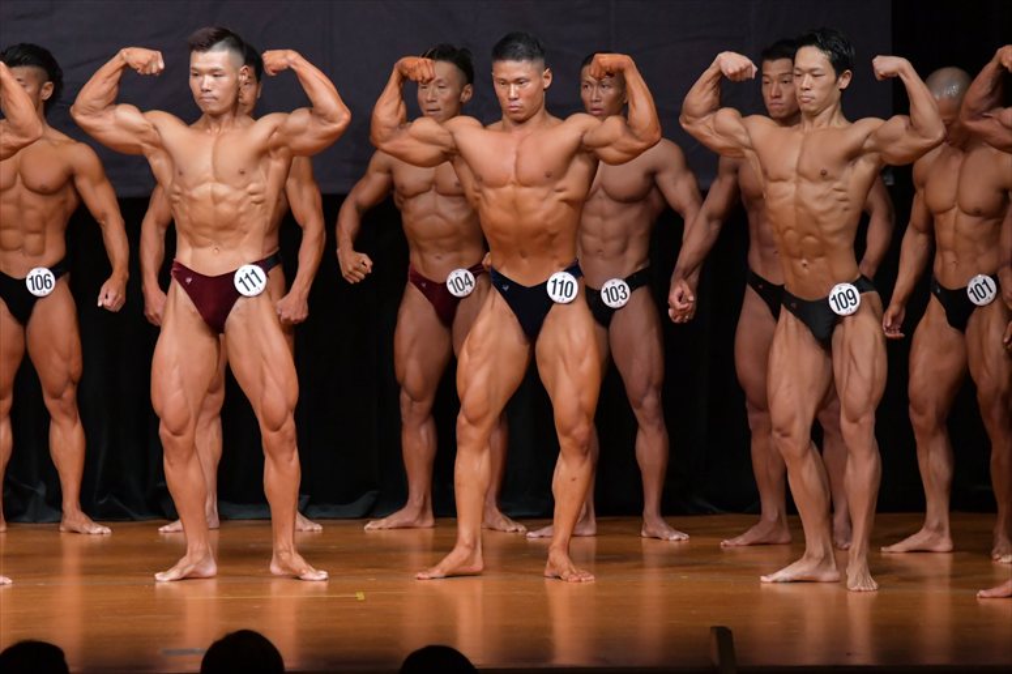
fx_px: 7586
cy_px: 337
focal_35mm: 270
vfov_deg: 5.1
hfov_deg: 7.6
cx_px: 506
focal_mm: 180
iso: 5000
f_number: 5.6
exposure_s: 1/400
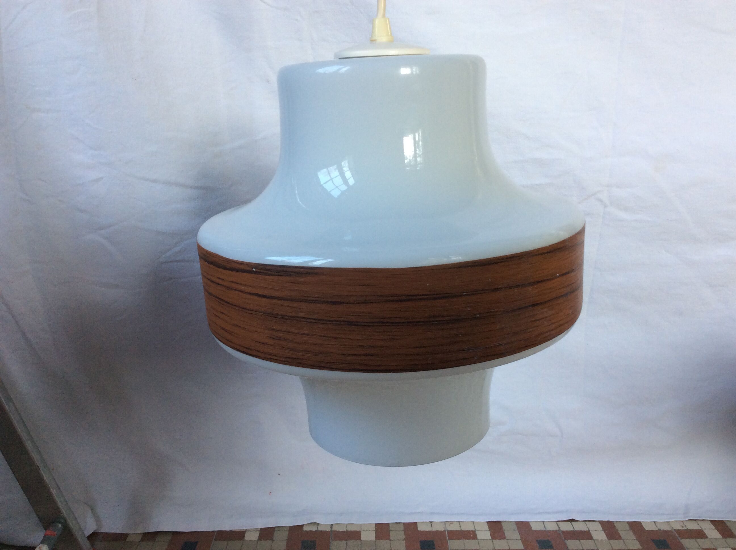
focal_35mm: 32
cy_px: 275
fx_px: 679
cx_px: 368
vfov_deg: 44.1
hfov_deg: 56.9
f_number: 2.4
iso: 40
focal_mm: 3.3
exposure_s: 1/50
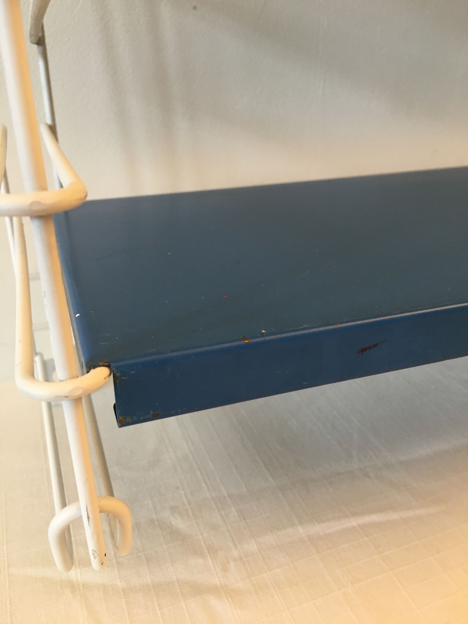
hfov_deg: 48.2
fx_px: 523
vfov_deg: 61.7
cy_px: 312
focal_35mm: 29
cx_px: 234
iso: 125
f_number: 2.2
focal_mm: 4.15
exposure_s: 1/33
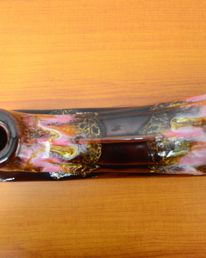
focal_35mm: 39
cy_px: 128
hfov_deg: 37.9
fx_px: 297
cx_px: 131
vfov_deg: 46.8
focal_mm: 18
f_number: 8
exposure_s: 1/50
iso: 800
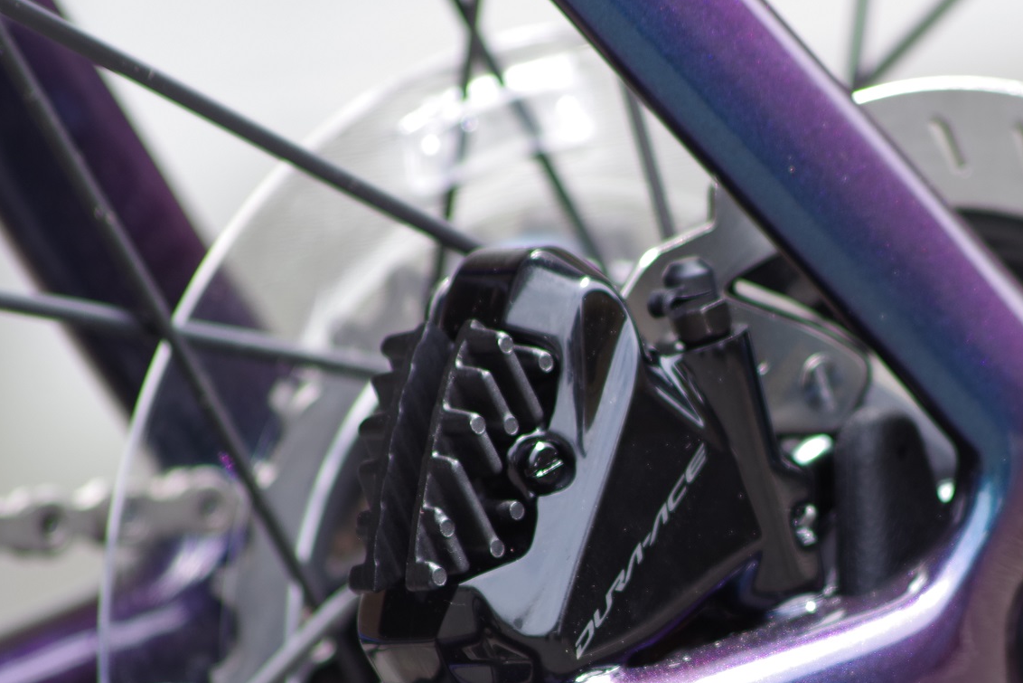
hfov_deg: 4.2
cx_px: 810
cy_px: 551
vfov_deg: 2.8
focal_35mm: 493
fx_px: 14010
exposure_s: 1/125
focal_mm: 170
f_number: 5.6
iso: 100
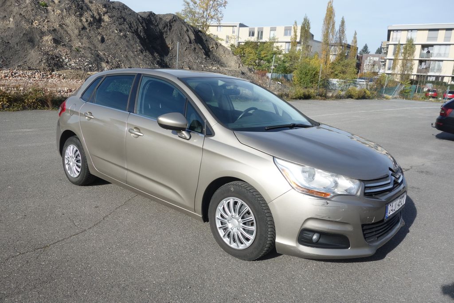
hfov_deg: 65.5
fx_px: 353
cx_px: 227
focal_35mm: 28
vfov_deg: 46.4
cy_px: 152
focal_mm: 10.4
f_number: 5.6
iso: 125
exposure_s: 1/400
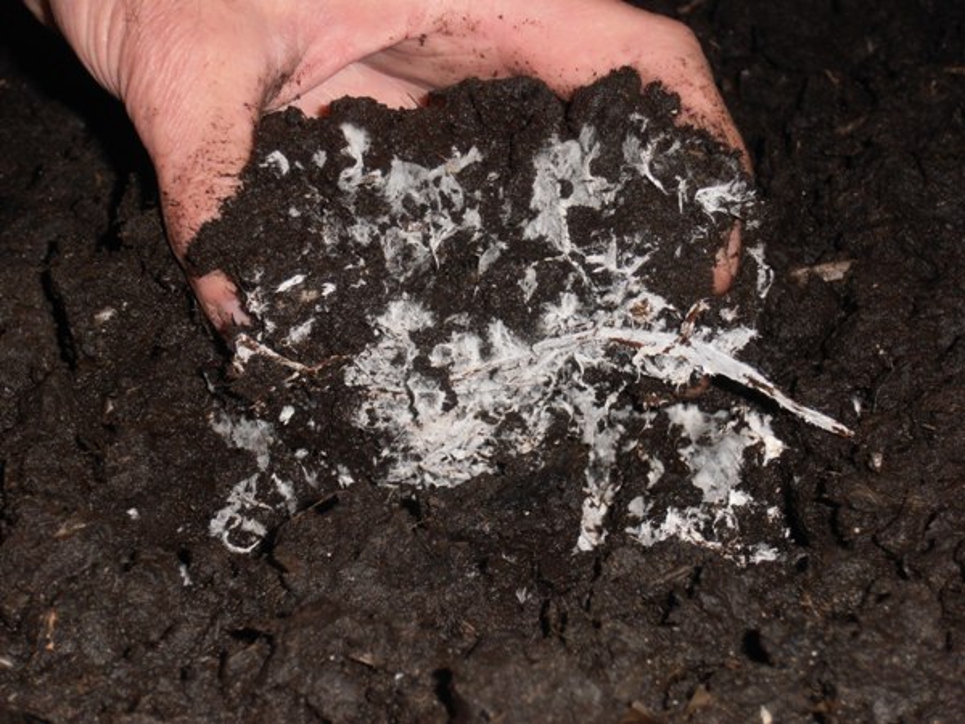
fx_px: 3847
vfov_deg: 10.7
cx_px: 482
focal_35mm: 138
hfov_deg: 14.3
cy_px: 362
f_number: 5.8
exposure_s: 1/80
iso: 125
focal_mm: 24.39
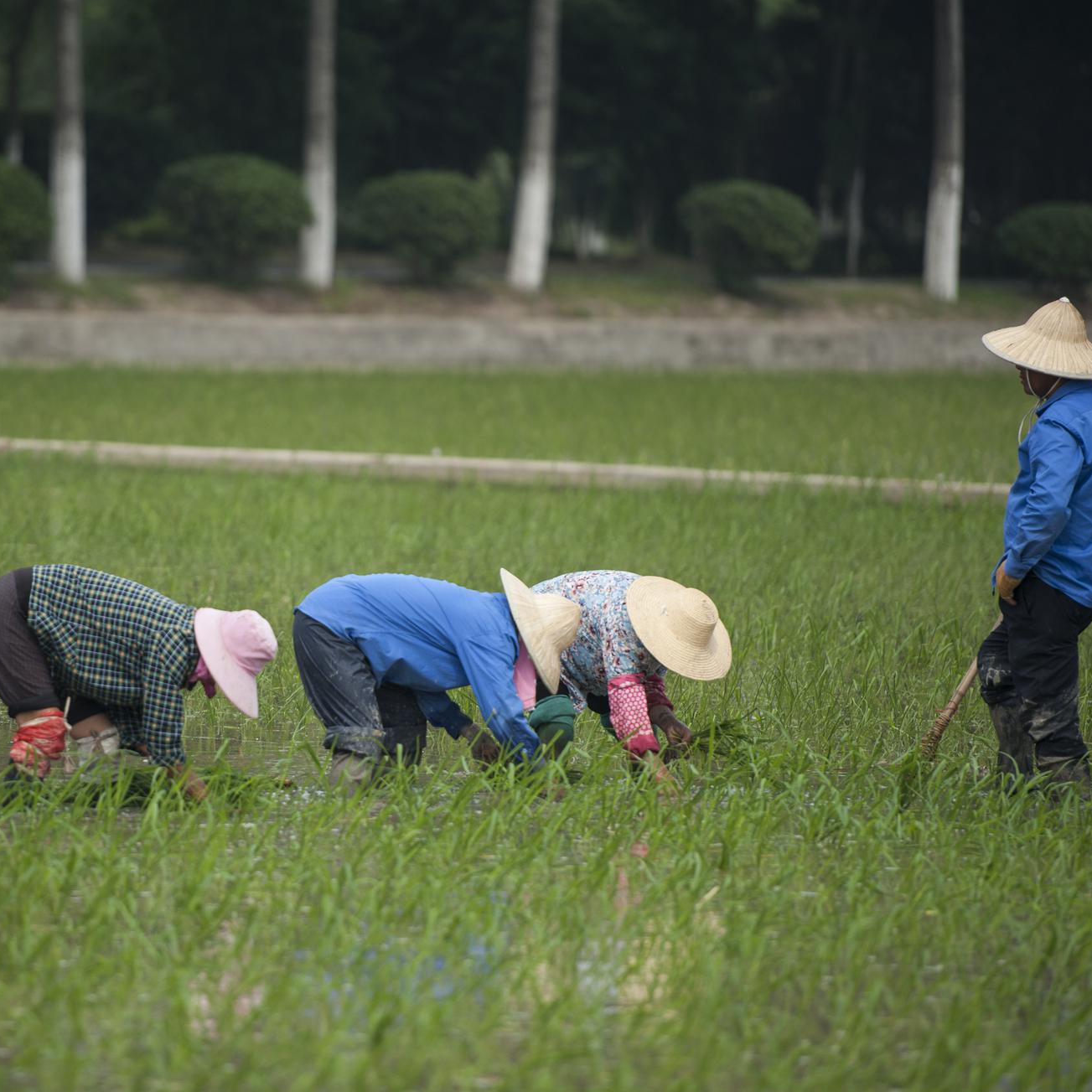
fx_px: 9529
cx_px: 332
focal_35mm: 267
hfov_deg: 6.6
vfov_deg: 6.6
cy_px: 530
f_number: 2.8
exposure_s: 1/2500
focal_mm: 200
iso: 160
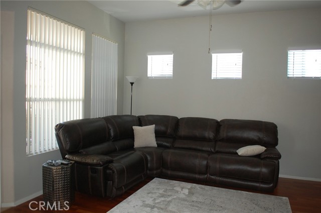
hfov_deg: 67.5
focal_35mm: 27
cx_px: 160
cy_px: 106
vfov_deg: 47.7
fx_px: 240
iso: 400
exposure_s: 1/60
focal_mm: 18
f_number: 2.8
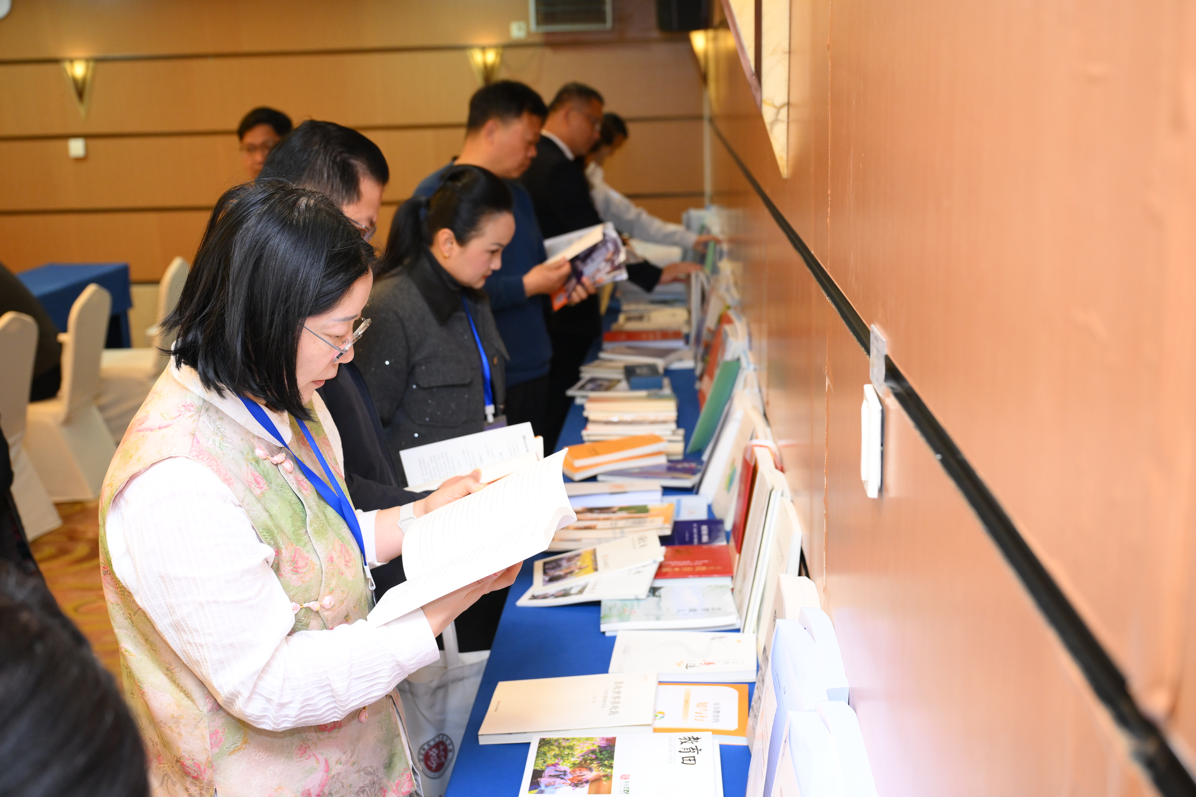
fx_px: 1296
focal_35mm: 39
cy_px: 398
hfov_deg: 49.6
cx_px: 598
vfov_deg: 34.2
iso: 2000
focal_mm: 39
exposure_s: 1/100
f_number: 4
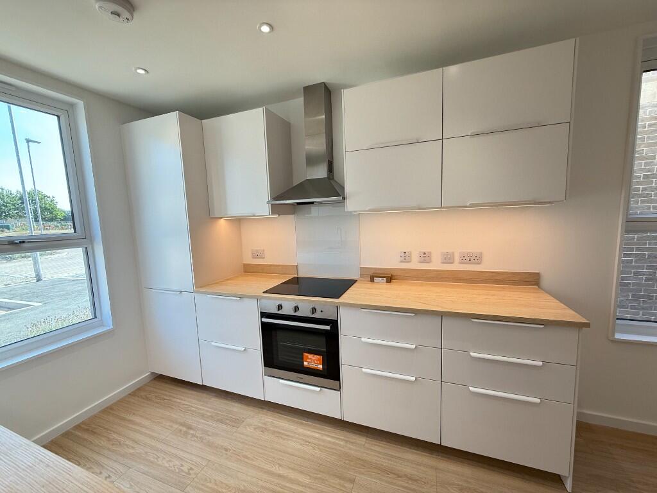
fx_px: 266
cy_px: 246
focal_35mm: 14
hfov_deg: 102.1
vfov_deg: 85.7
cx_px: 328
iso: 50
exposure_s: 1/100
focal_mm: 2.22
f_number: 2.2
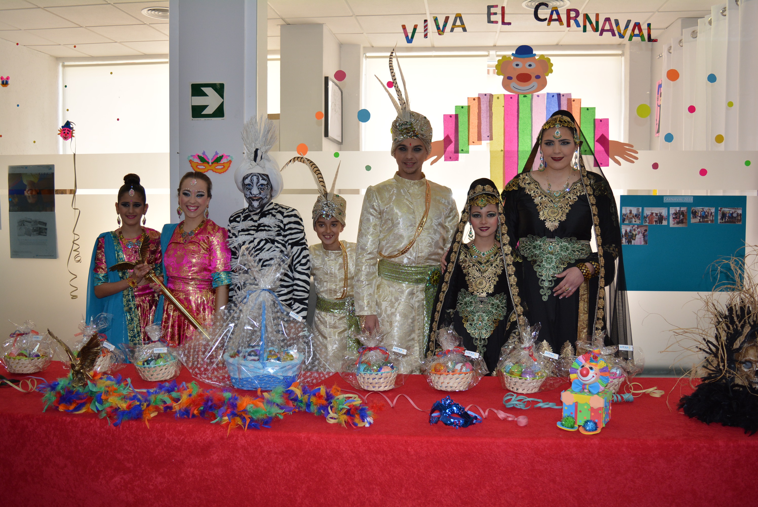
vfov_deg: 41.8
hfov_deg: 59.5
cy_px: 254
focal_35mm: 32
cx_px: 379
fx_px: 664
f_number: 4
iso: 400
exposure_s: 1/160
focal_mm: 21
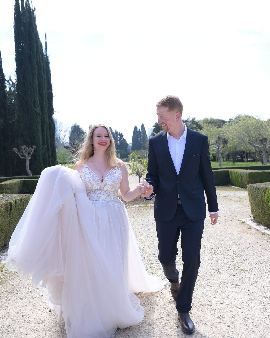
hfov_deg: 42.1
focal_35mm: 35
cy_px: 173
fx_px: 350
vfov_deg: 51.5
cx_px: 161
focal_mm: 24
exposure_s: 1/800
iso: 125
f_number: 3.5
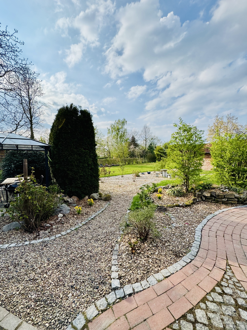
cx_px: 124
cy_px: 165
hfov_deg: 85.7
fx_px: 133
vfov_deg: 102.1
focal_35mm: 14
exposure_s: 1/1976
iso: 50
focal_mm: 2.22
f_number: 2.2
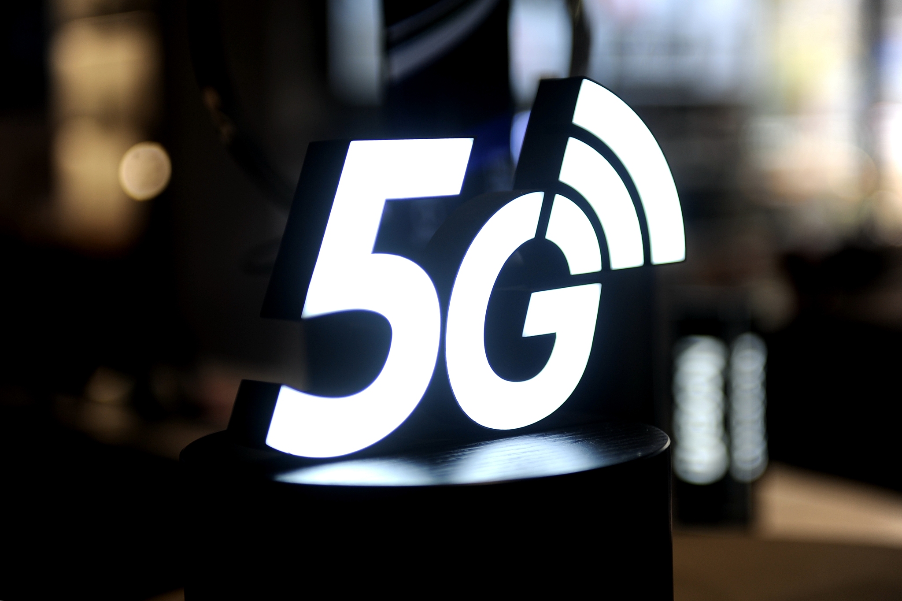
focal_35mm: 70
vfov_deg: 19.4
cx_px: 451
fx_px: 1753
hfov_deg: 28.9
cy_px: 300
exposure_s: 1/640
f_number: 2.8
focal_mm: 70
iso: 200
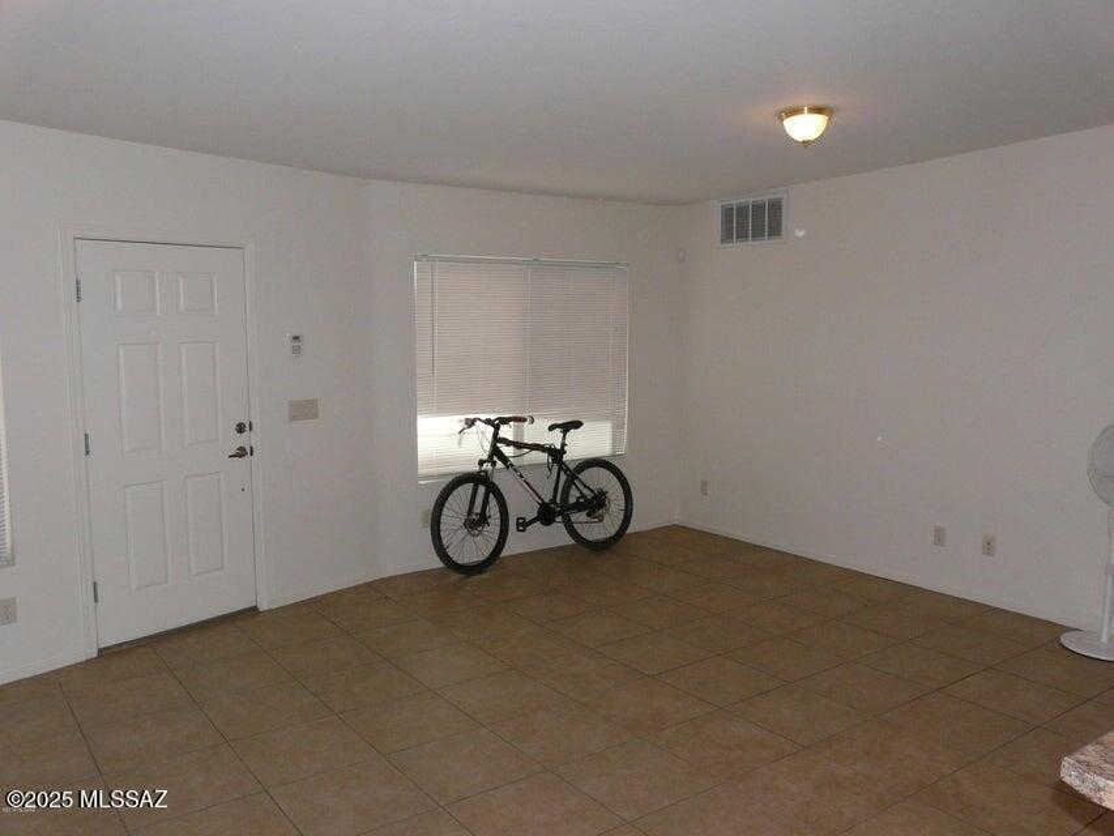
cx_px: 557
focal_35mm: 28
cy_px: 418
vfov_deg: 49.8
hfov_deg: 63.4
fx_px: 901
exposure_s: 1/60
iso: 250
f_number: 5
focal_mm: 4.6
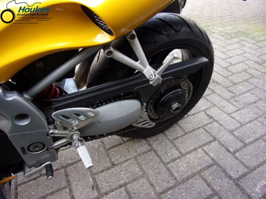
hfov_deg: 71.6
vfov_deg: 56.8
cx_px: 133
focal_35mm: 24
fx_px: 184
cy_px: 100
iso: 80
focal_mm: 4.3
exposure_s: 1/70
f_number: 3.3
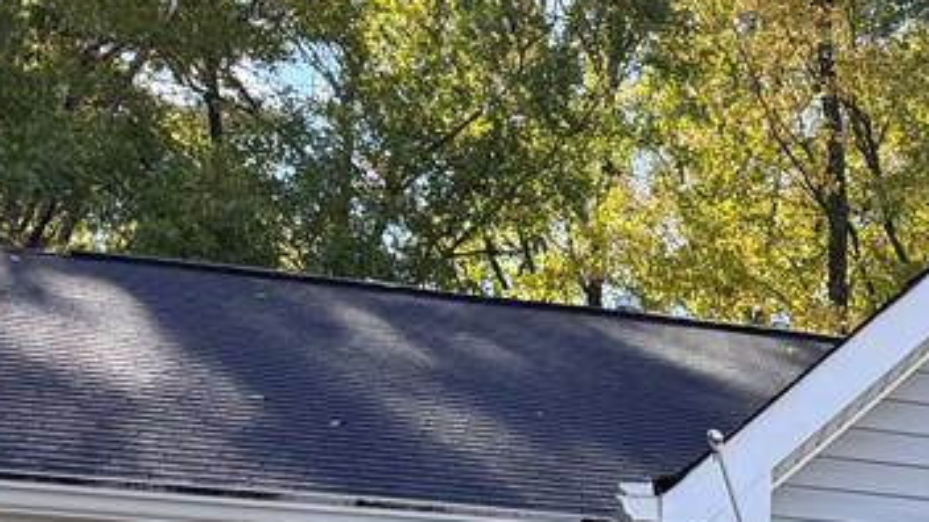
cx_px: 1235
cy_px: 854
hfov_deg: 24.1
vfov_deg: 14.5
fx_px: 1872
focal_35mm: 76
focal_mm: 6.76
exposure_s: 1/756
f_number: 1.78
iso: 80
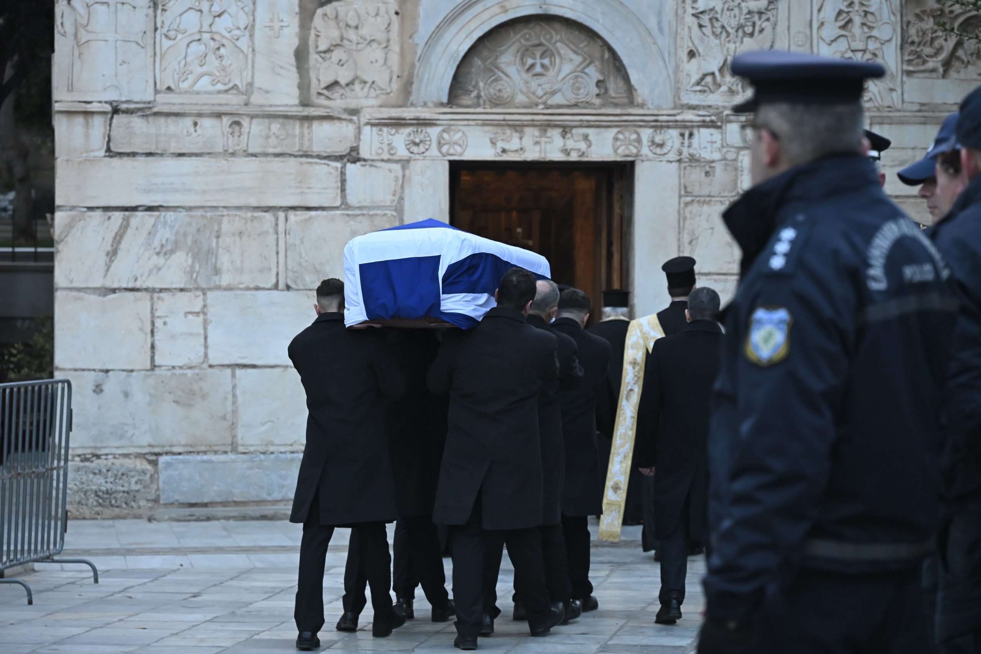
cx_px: 490
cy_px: 327
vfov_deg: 11.4
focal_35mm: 120
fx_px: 3270
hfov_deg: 17.1
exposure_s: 1/400
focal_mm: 120
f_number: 5.6
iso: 4000
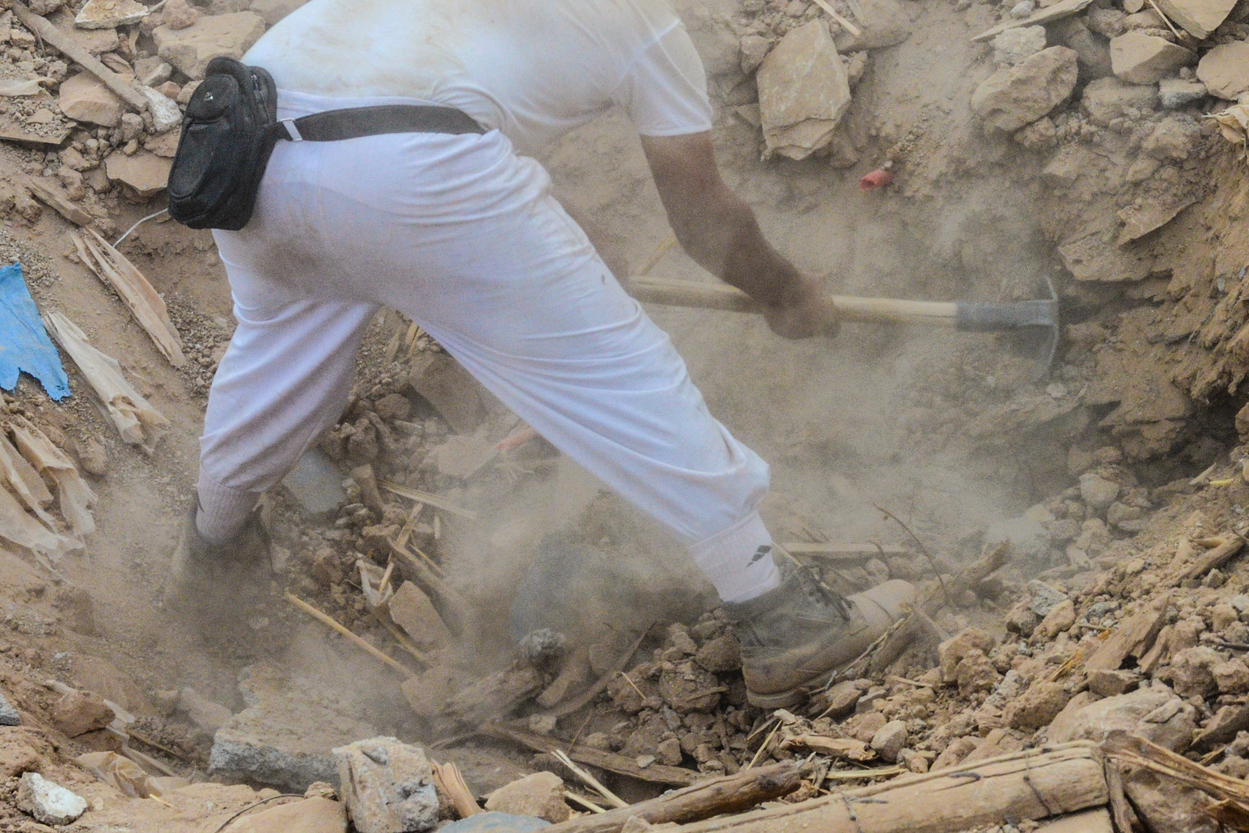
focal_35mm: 125
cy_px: 230
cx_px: 708
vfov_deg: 10.9
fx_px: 4336
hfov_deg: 16.4
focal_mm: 50
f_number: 11
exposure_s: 1/500
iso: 1000
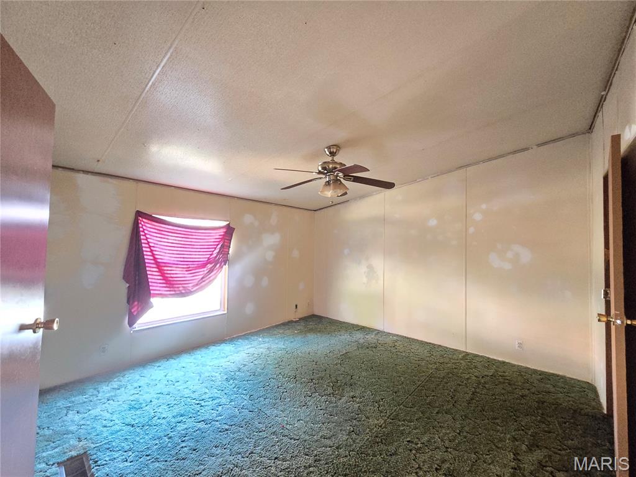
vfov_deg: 89.9
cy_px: 238
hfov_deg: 106.2
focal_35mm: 13
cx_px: 318
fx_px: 239
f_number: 2.2
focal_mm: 2.2
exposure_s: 1/24
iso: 1600
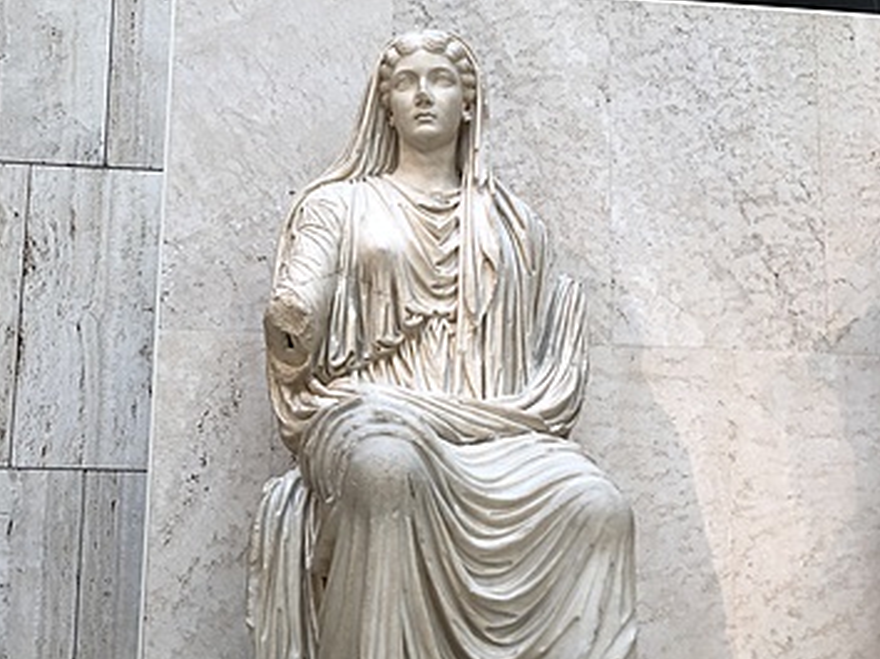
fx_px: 965
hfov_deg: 49.0
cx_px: 440
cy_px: 470
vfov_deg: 37.0
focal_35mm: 38
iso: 25
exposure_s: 1/100
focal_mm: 3.99
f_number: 1.8
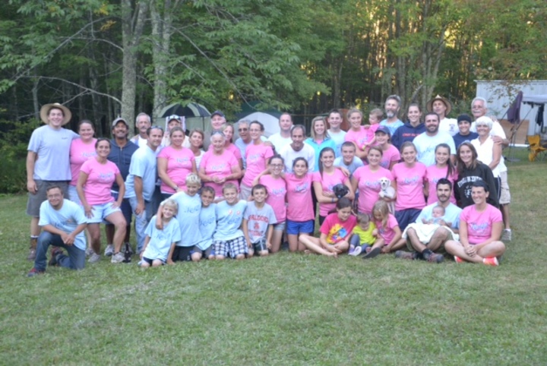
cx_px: 274
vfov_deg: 25.8
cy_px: 183
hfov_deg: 37.8
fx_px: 799
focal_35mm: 52
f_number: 4.5
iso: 180
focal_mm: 35
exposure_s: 1/30
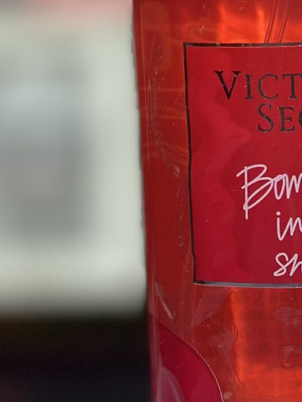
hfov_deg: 8.5
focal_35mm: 173
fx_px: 2011
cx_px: 329
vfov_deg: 11.4
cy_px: 114
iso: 64
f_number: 1.78
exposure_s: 1/139
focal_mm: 6.86
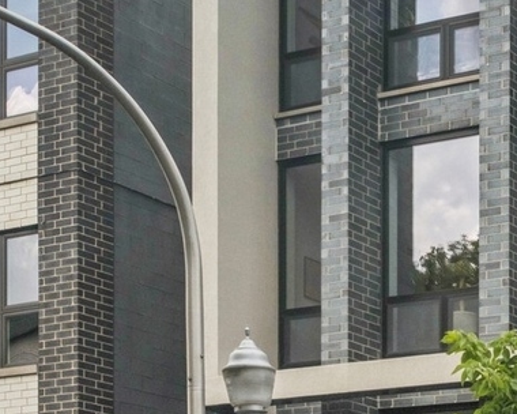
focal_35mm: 96
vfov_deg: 15.8
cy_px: 46
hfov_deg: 18.7
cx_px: 654
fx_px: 1469
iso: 200
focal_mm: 24
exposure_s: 1/1000
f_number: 8
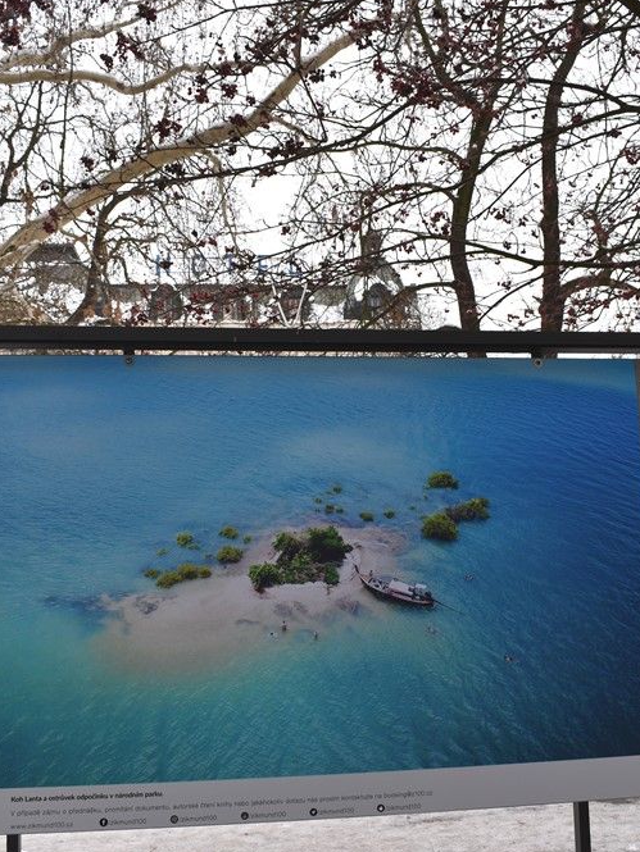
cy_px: 423
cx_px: 341
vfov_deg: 46.8
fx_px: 986
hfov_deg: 36.0
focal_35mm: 40
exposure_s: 1/160
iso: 100
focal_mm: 18
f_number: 6.3
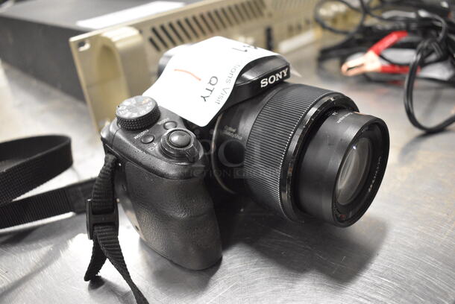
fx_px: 417
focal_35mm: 33
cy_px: 152
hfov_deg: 57.2
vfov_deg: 40.1
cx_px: 228
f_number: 4
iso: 3200
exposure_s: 1/60
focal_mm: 22
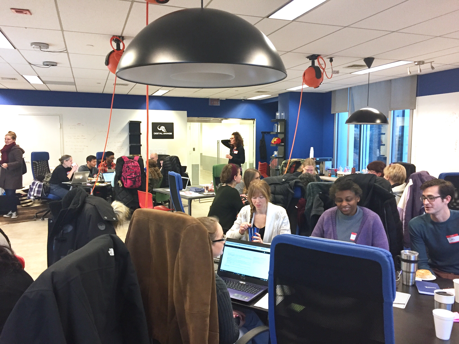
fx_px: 385
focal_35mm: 29
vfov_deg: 48.2
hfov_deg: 61.7
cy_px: 172
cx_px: 230
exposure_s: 1/30
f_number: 2.2
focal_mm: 4.15
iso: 125
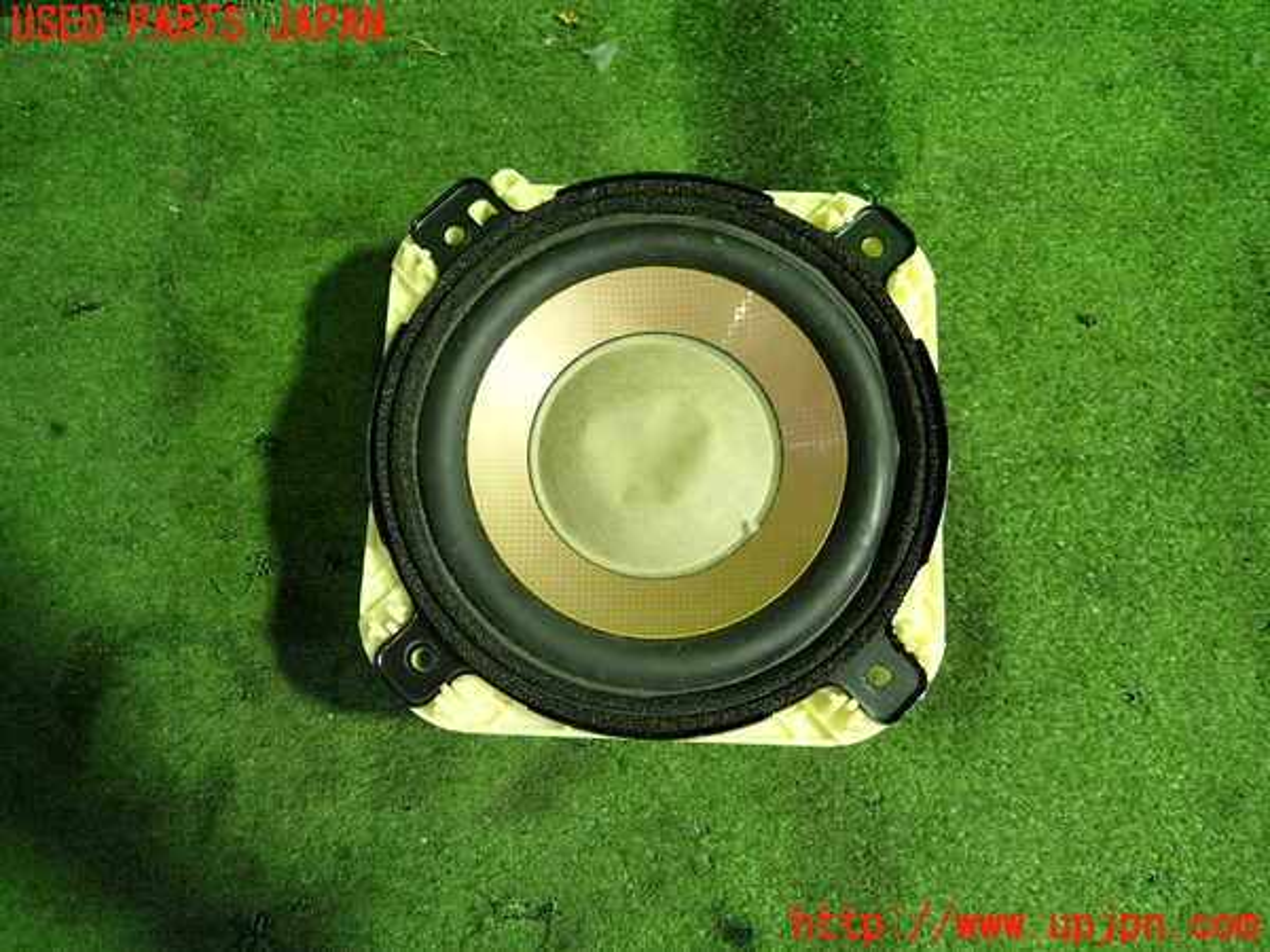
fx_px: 917
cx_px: 635
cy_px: 476
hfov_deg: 69.4
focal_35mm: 25
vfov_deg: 54.9
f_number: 2
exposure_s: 1/30
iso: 250
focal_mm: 4.5
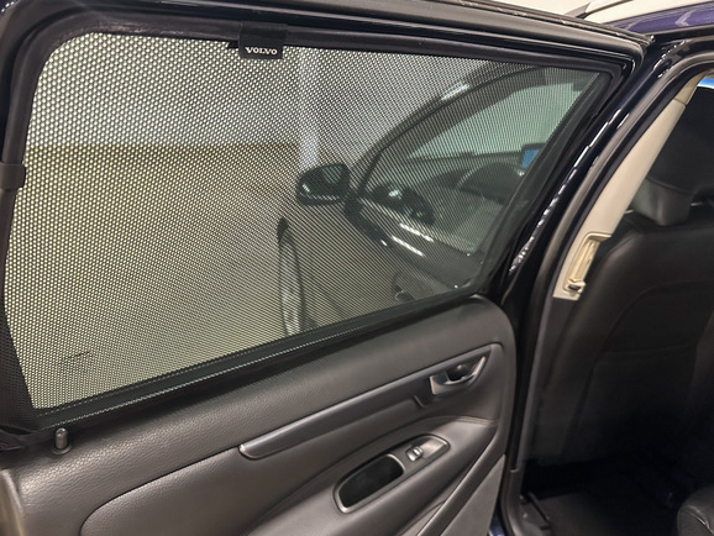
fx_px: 557
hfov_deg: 65.1
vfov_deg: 51.4
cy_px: 253
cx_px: 314
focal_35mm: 27
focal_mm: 6.86
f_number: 1.78
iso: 800
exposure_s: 1/50
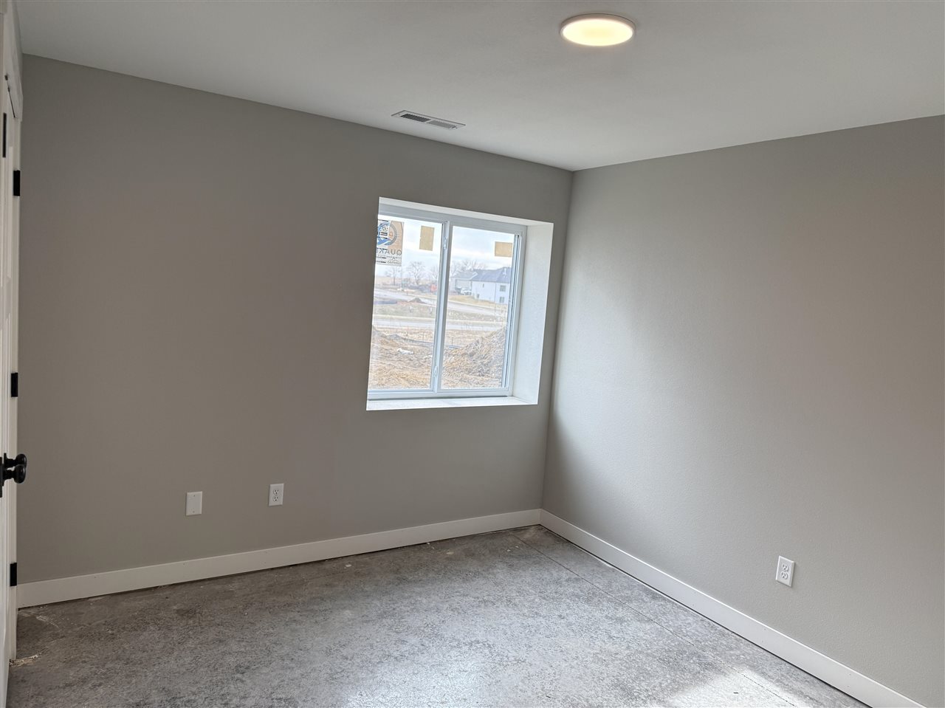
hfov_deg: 71.6
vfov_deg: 56.8
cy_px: 354
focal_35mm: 24
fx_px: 655
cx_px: 472
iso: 100
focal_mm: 6.76
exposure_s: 1/344
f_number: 1.78
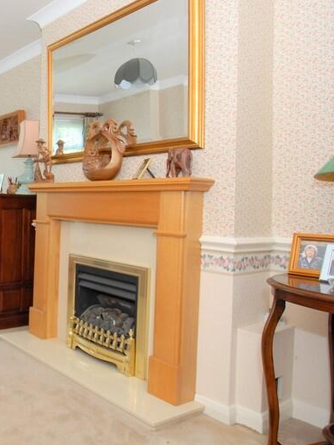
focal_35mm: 29
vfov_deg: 61.6
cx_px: -45
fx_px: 373
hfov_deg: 38.5
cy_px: 201
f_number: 3.5
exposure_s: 1/100
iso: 320
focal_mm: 10
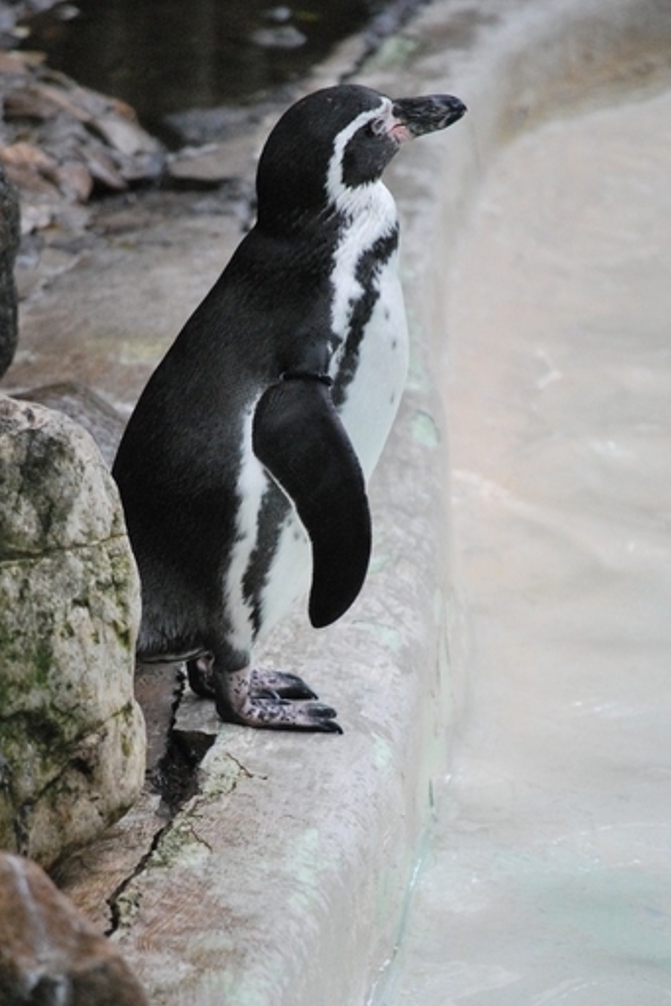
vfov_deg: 7.3
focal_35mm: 282
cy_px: 589
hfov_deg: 4.9
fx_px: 7878
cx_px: 314
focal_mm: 160
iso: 1600
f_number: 5.3
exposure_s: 1/400
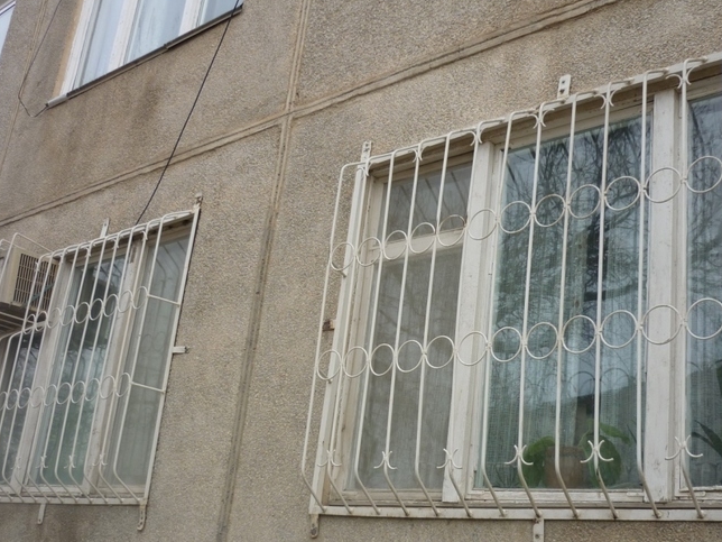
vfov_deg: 35.0
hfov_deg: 45.8
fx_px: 855
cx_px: 380
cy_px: 333
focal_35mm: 41
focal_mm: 5.5
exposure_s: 1/400
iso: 80
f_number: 2.8
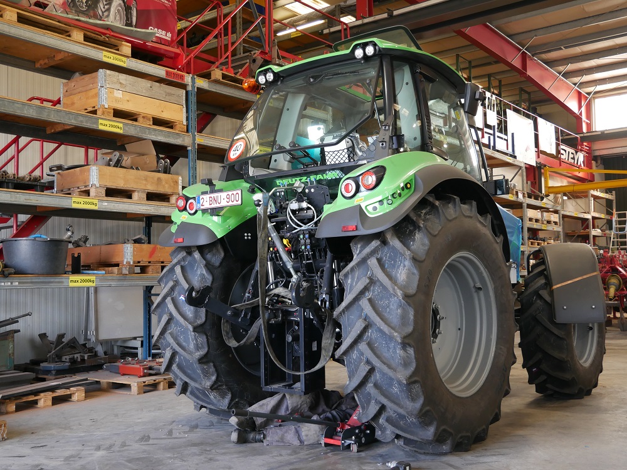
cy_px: 235
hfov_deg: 46.8
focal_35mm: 40
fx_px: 725
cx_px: 314
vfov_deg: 36.0
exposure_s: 1/60
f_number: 4.1
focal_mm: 20
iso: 640
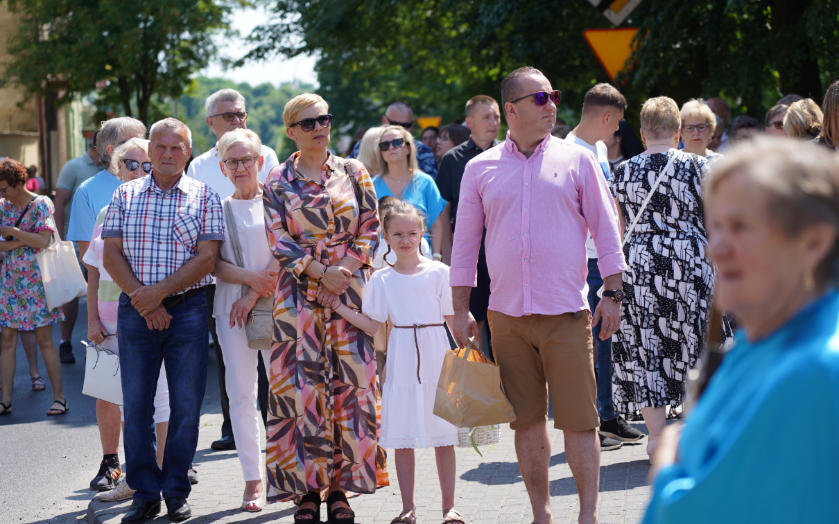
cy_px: 244
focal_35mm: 115
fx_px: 2629
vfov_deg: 11.4
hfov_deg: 18.1
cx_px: 413
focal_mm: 105
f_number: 4
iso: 100
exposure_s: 1/400
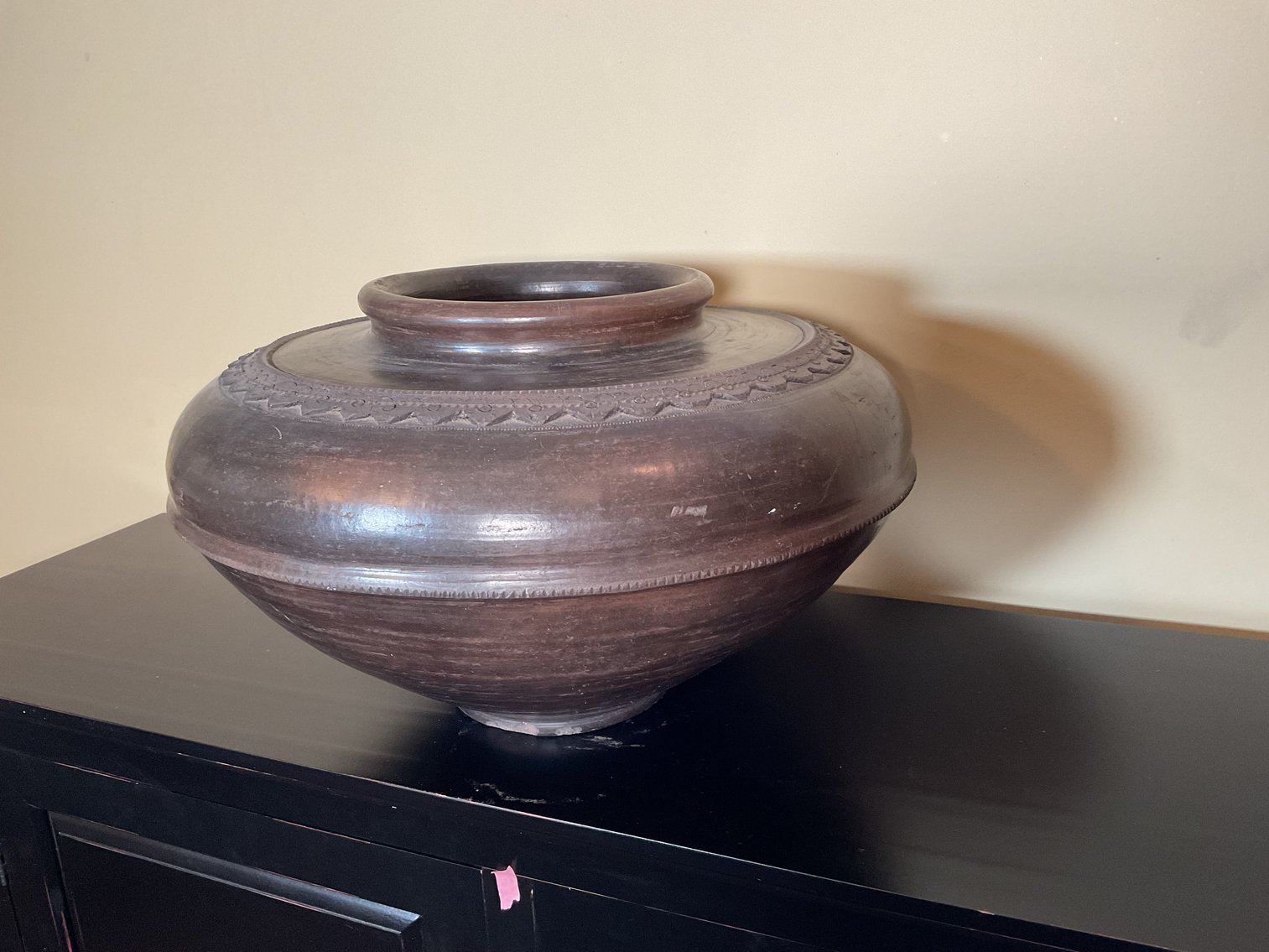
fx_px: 1063
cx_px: 634
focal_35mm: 29
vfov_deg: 48.2
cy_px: 476
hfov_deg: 61.7
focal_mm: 3
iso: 80
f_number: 1.8
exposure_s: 1/60
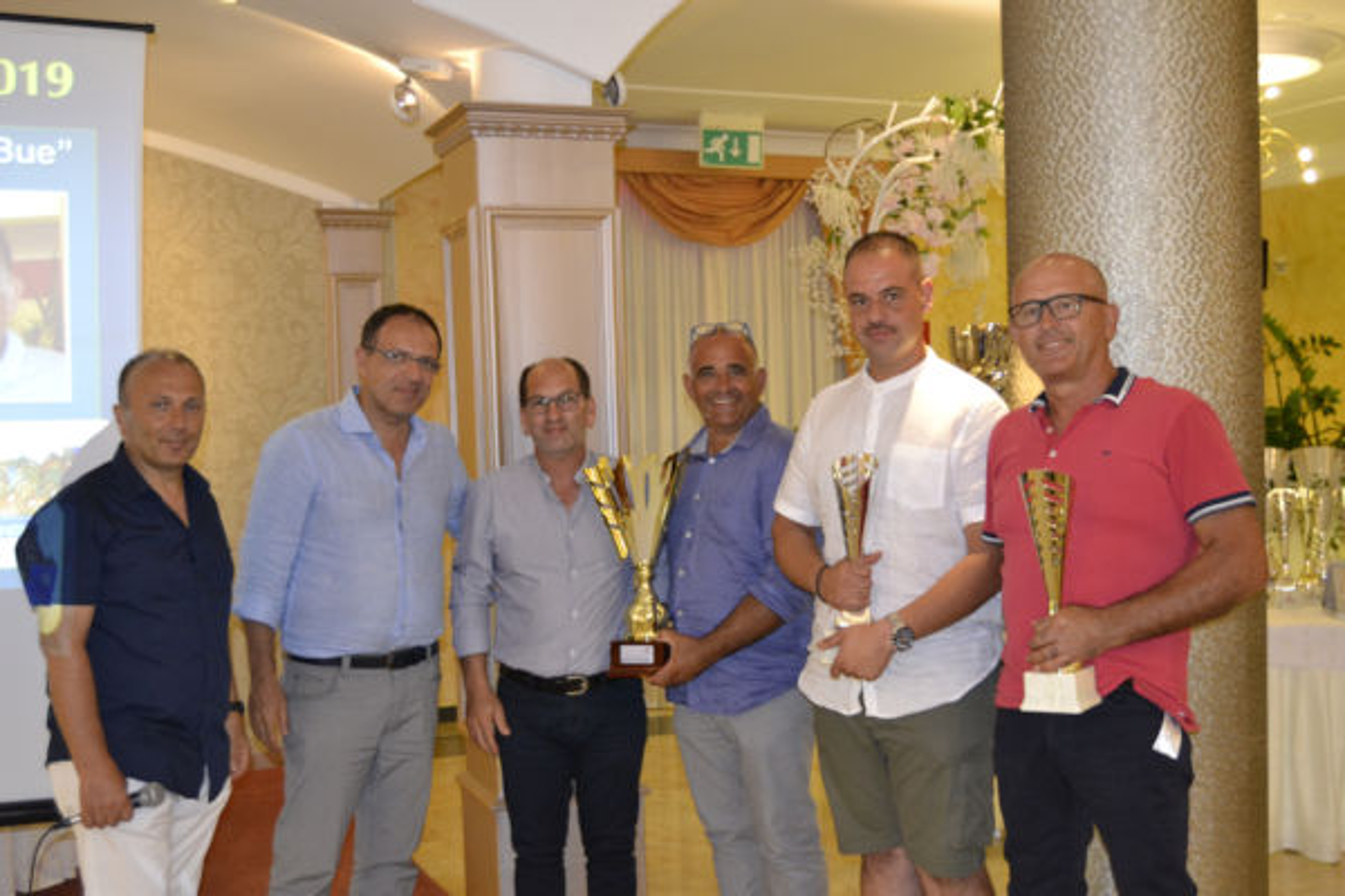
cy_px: 448
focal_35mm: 45
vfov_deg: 29.9
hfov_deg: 43.6
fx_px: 1681
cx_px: 672
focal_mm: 30
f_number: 4.2
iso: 1800
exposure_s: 1/60
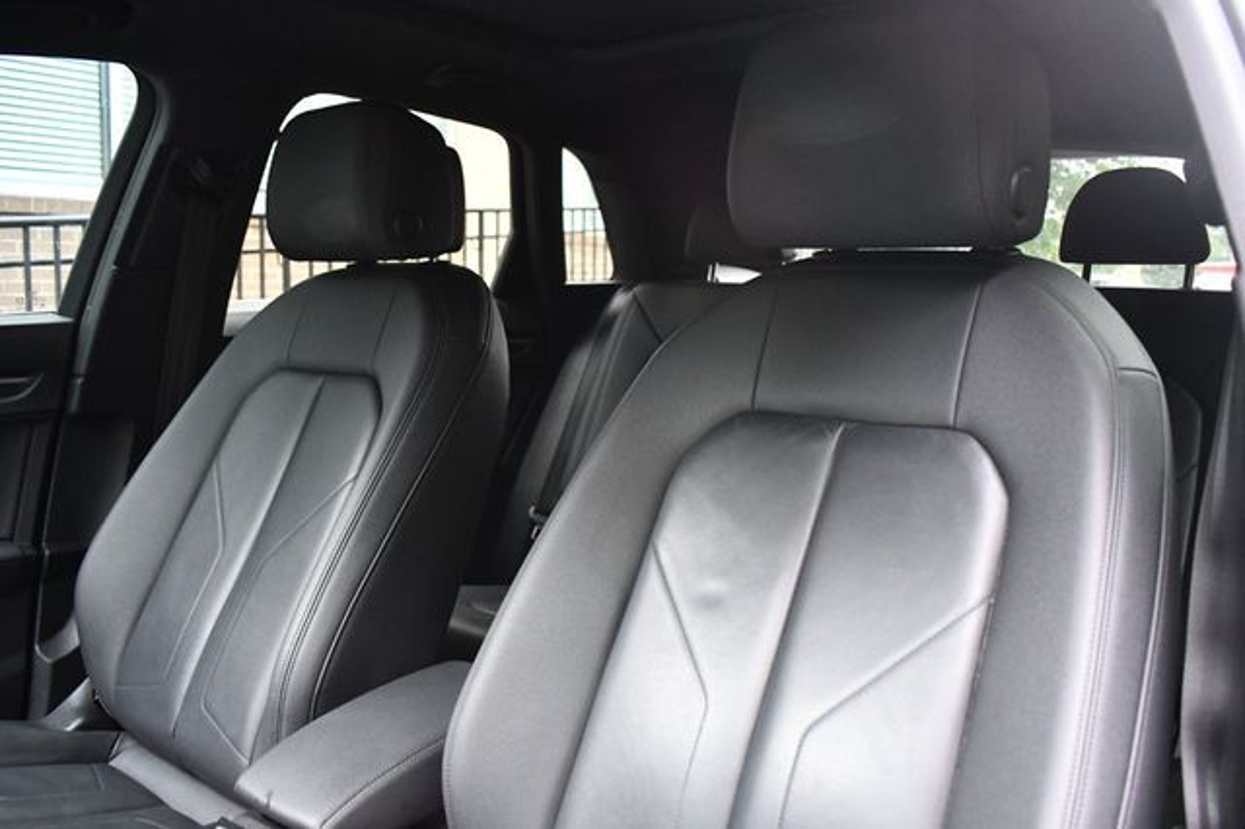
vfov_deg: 43.6
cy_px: 414
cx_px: 622
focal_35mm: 30
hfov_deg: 62.0
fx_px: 1037
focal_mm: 20
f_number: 3.8
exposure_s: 1/125
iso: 2800
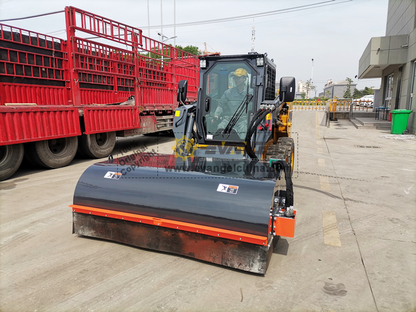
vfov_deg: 51.4
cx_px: 208
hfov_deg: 65.3
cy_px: 156
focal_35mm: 27
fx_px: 324
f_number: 1.8
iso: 50
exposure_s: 1/1054
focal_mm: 5.4
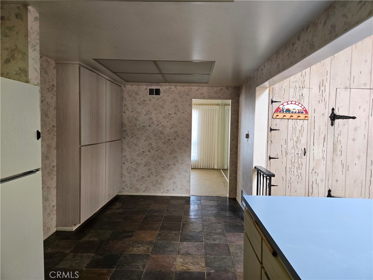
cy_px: 140
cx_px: 186
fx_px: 248
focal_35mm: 23
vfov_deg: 58.9
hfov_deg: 73.9
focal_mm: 5.4
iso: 200
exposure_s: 1/120
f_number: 1.8
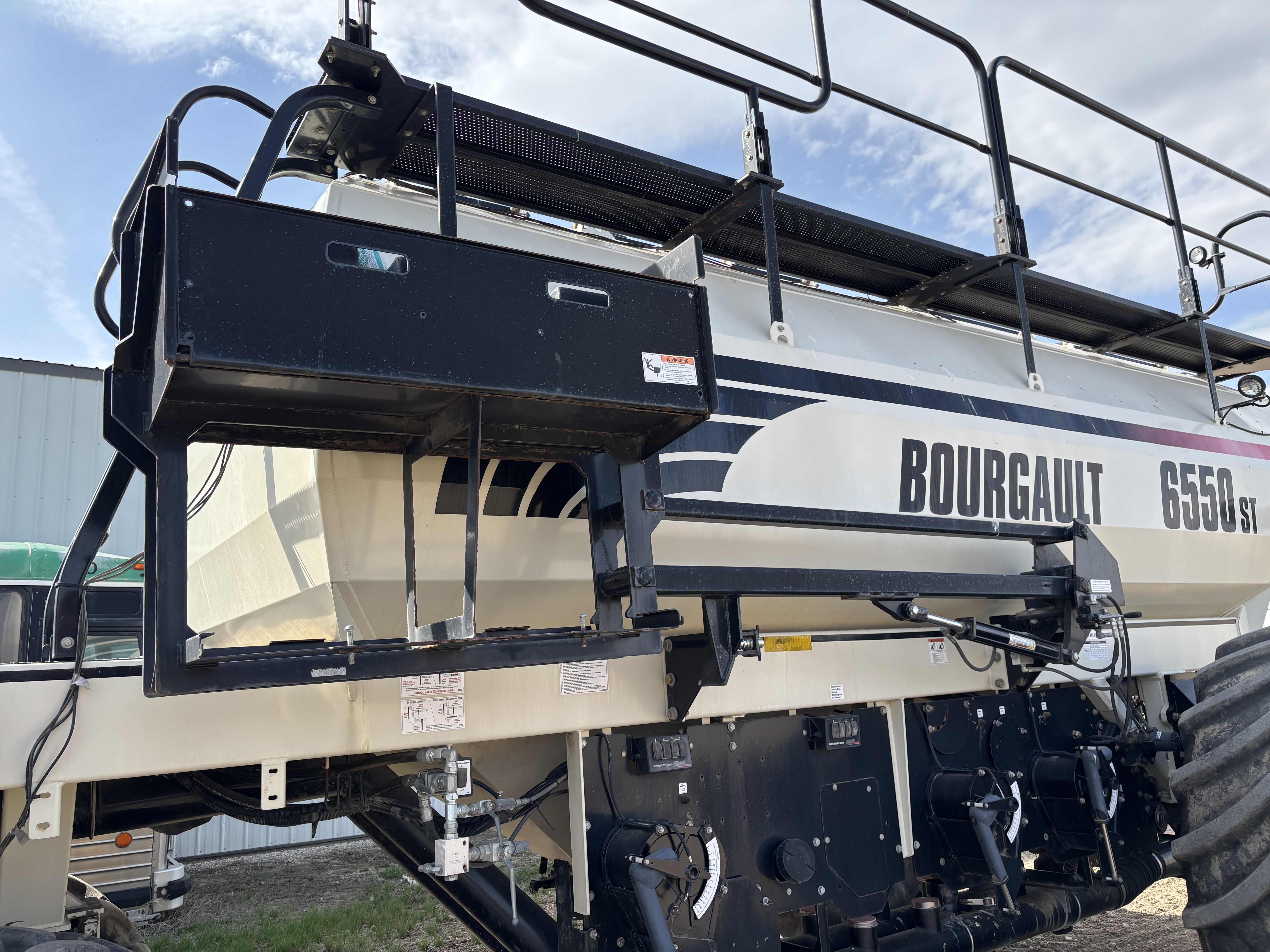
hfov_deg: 67.3
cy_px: 476
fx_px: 954
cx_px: 635
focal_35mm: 26
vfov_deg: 53.1
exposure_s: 1/1381
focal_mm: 5.96
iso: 50
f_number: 1.6
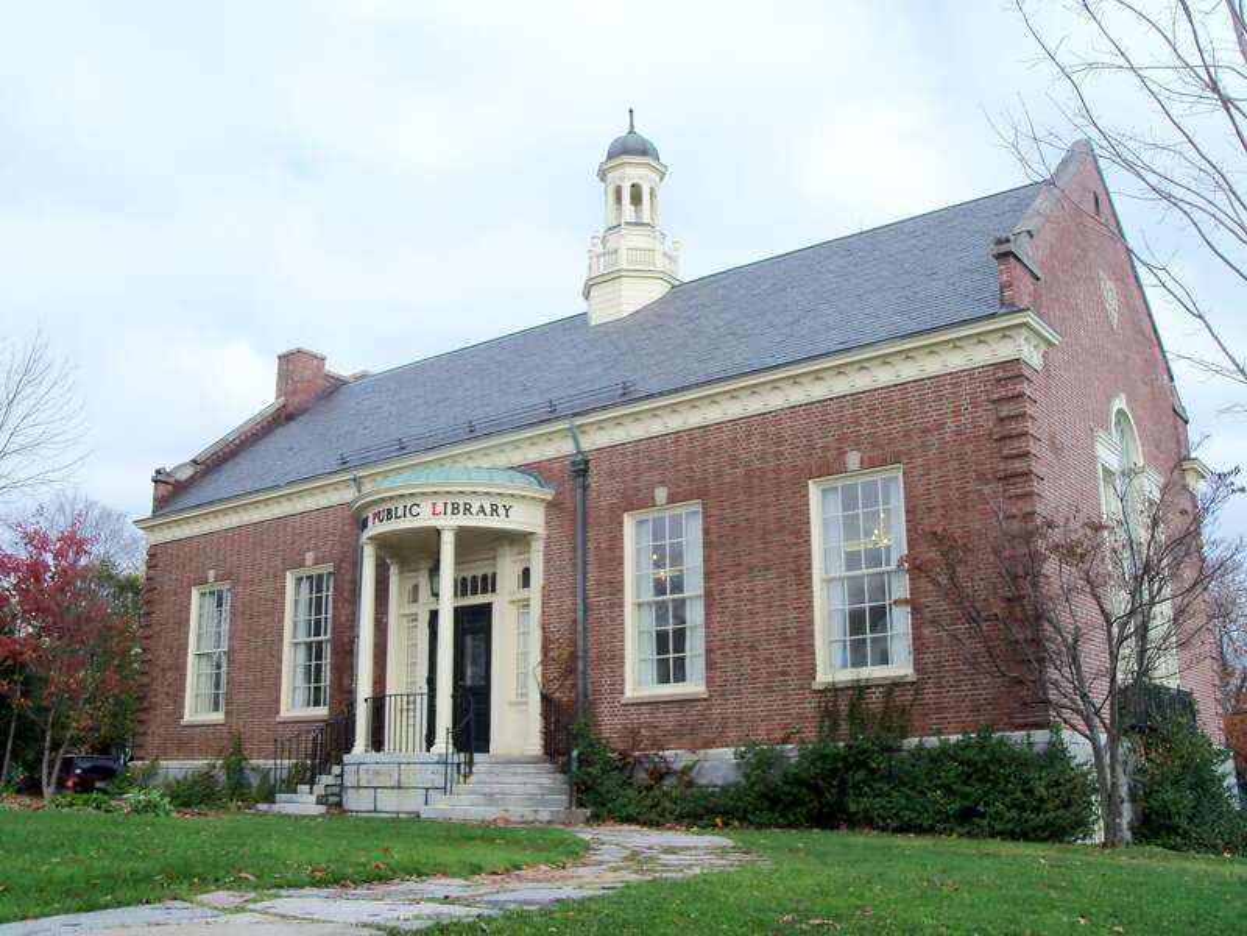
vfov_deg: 40.7
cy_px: 468
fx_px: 1261
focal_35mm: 35
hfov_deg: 52.6
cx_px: 624
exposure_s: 1/250
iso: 80
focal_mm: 6.3
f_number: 3
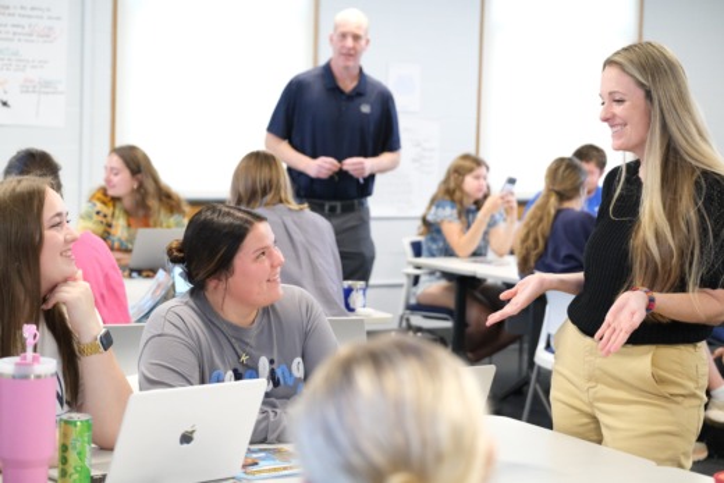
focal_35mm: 75
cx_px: 362
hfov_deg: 27.0
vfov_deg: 18.2
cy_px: 242
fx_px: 1509
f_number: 2.8
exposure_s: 1/250
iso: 6400
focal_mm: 50
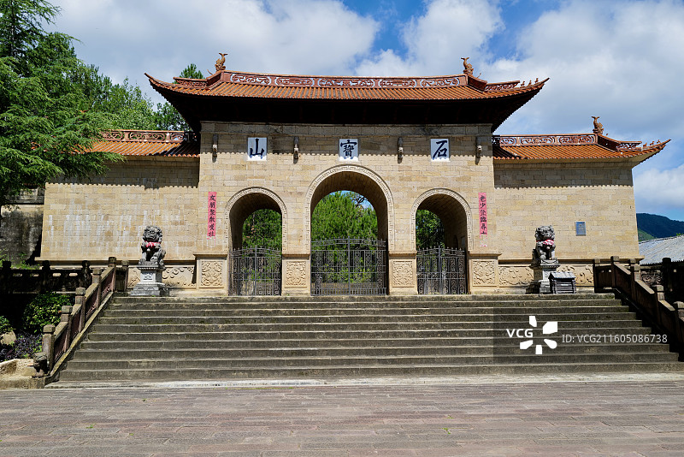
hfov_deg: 65.5
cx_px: 342
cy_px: 228
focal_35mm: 28
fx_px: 532
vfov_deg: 46.4
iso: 100
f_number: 8
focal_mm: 28
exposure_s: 1/320
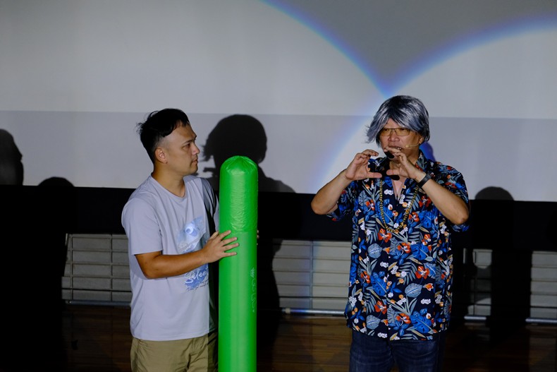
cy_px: 186
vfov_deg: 7.9
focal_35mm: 174
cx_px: 278
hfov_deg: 11.8
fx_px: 2692
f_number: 4.2
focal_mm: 115.9
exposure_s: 1/550
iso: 3200
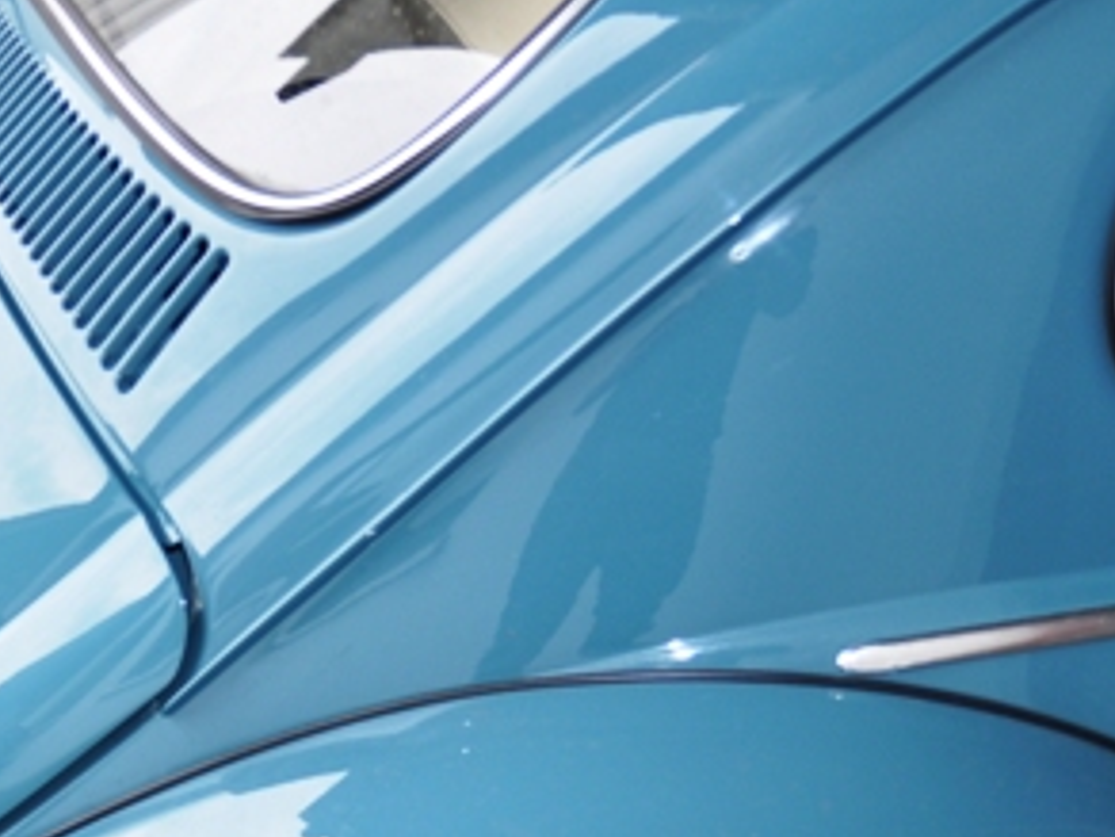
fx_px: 2545
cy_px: 805
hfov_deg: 24.4
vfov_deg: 18.3
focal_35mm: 79
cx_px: 237
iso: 200
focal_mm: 20
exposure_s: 1/200
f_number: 4
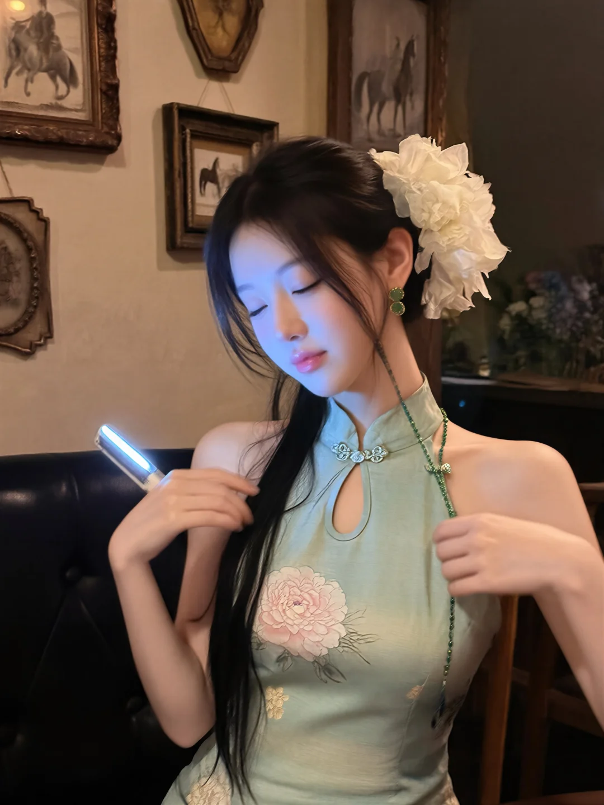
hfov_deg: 53.1
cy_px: 402
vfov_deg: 67.3
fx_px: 605
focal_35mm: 26
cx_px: 302
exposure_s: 1/40
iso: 400
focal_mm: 4.25
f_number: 1.8
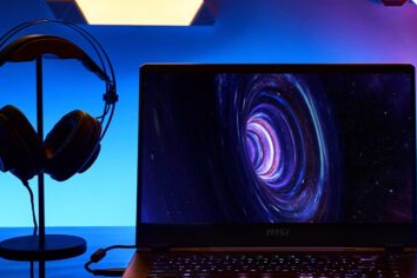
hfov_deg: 17.6
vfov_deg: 11.8
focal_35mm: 116
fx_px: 1344
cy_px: 101
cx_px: 285
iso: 400
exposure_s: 1/25
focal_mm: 59
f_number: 8
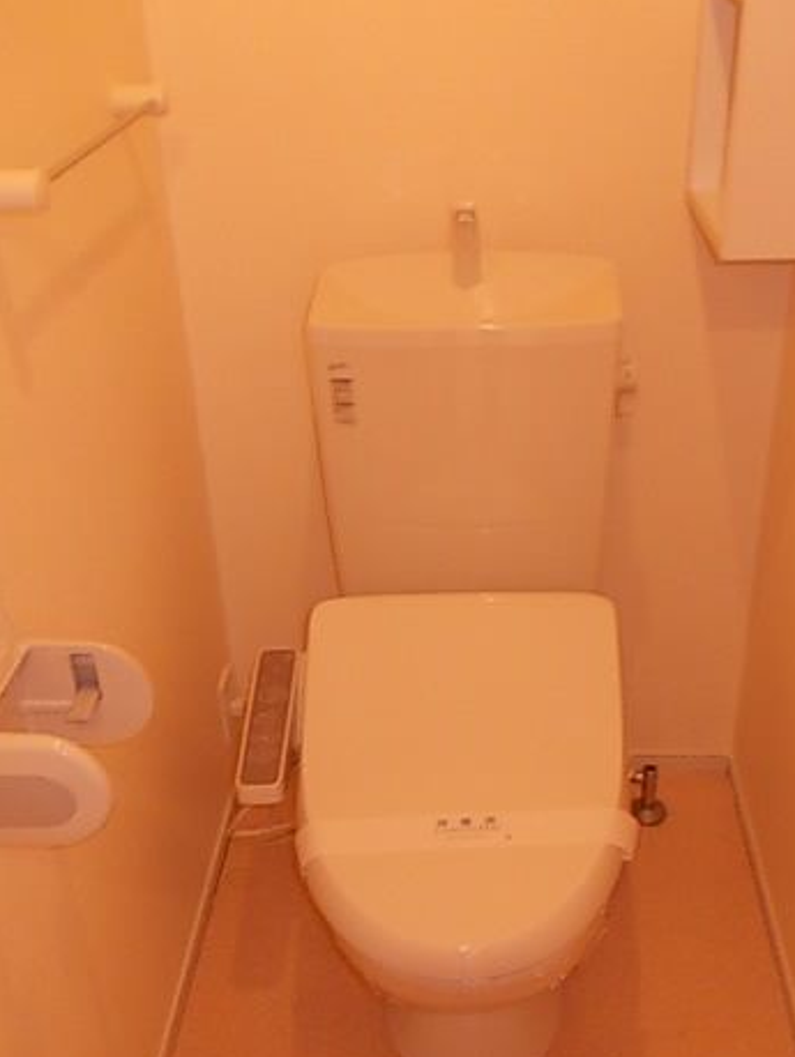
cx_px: 438
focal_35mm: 39
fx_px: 1193
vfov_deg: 47.5
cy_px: 645
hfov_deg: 36.8
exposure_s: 1/25
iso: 200
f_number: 2.7
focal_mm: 4
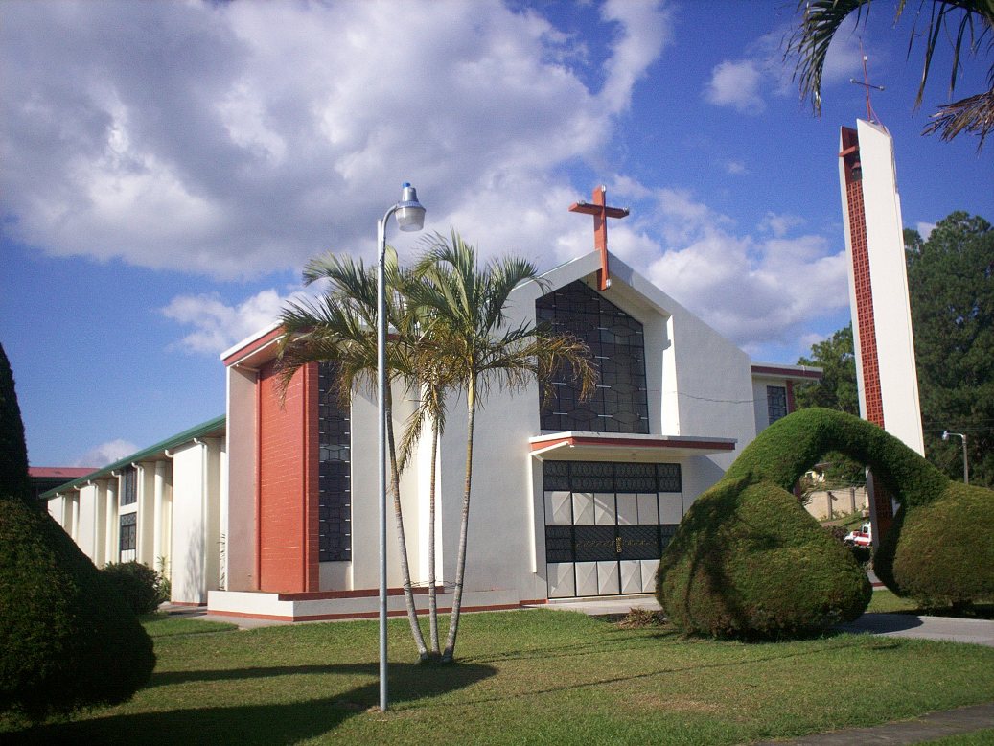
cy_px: 373
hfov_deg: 51.3
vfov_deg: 39.7
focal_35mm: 36
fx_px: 1034
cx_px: 497
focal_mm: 6
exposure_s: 1/786
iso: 100
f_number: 4.5
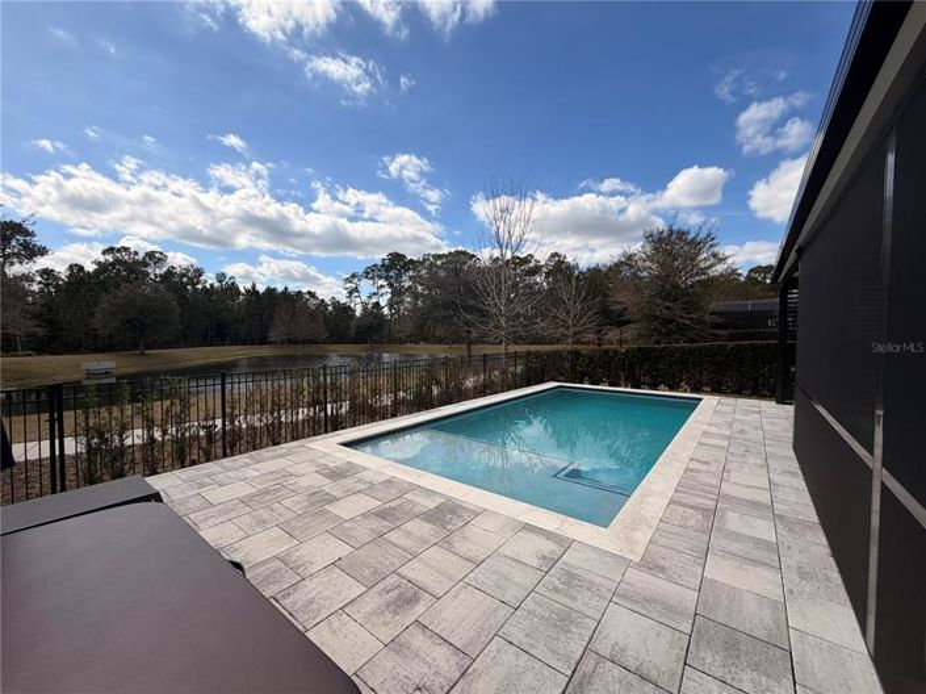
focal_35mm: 14
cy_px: 347
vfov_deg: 85.6
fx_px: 374
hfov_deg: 102.1
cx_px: 463
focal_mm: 2.22
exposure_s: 1/1068
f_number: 2.2
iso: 20
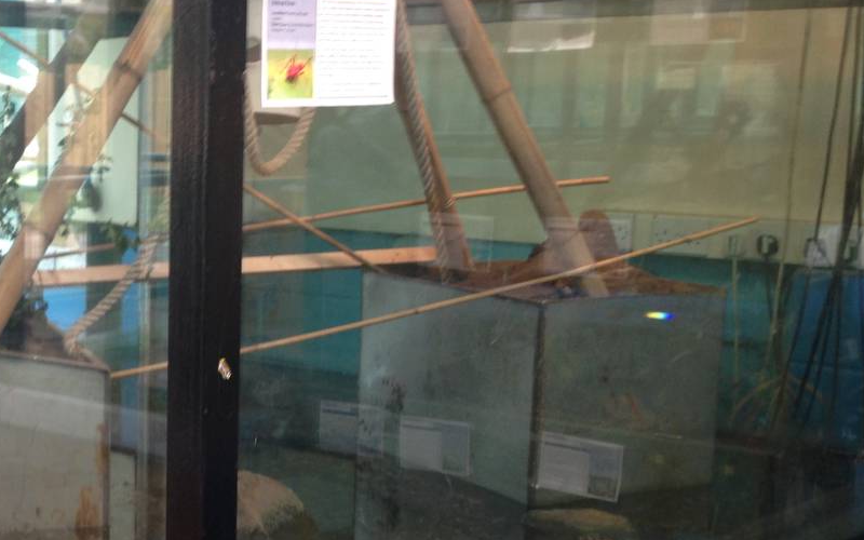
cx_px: 131
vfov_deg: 18.5
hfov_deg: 28.5
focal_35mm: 70
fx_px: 1648
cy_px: 413
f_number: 2.4
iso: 50
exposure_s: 1/24
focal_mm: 4.12
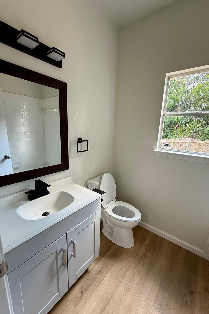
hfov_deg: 77.2
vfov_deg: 100.4
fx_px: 131
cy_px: 158
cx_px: 111
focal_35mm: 15
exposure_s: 1/120
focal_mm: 2.22
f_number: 2.2
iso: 125
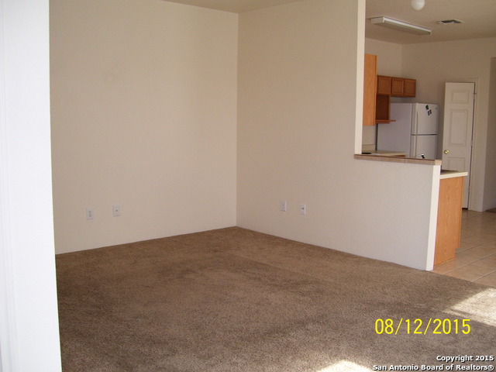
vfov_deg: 38.7
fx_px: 530
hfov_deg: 50.1
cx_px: 248
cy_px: 186
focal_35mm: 37
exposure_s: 1/90
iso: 125
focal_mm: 6
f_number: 2.7
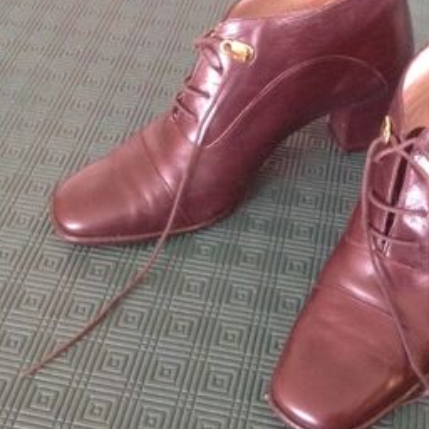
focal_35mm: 58
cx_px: 339
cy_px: 224
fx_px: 813
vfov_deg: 29.5
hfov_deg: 28.9
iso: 640
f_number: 2.4
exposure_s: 1/15
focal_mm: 4.28
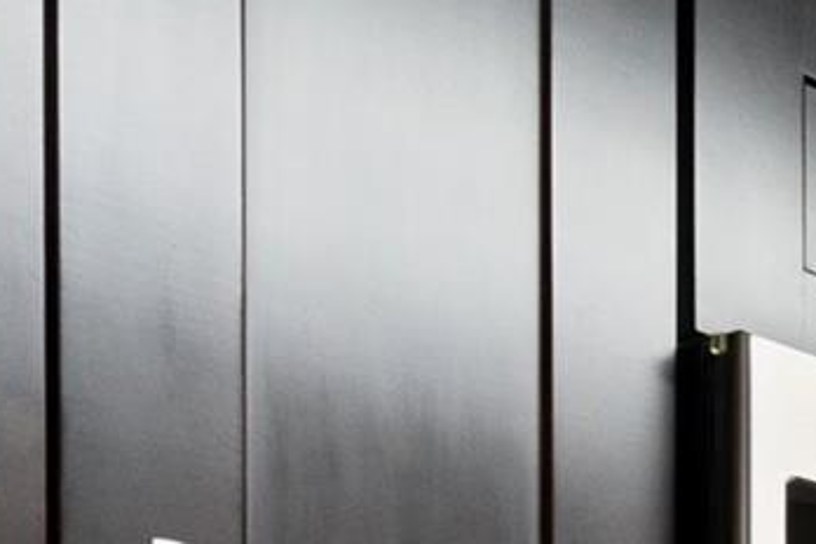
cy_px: 1043
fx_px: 1564
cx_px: 1845
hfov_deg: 16.4
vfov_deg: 16.0
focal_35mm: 69
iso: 400
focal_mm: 10
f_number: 8
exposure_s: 1/5
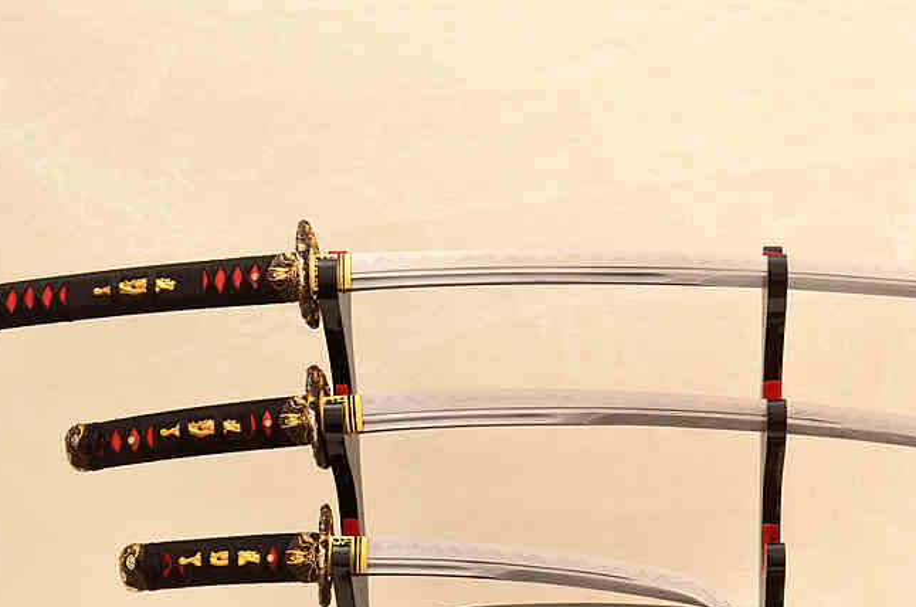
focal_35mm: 65
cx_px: 586
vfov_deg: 20.7
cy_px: 423
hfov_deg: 30.9
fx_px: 1651
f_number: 10
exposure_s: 1/80
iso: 200
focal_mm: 28
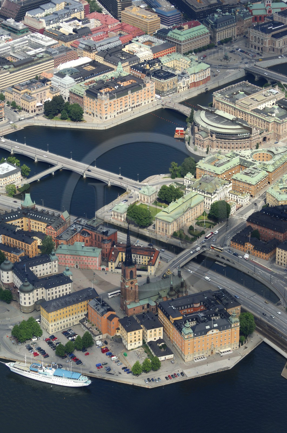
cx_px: 144
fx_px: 1259
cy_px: 216
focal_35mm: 105
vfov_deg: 19.5
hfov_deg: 13.0
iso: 100
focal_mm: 70
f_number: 2.8
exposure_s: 1/2500
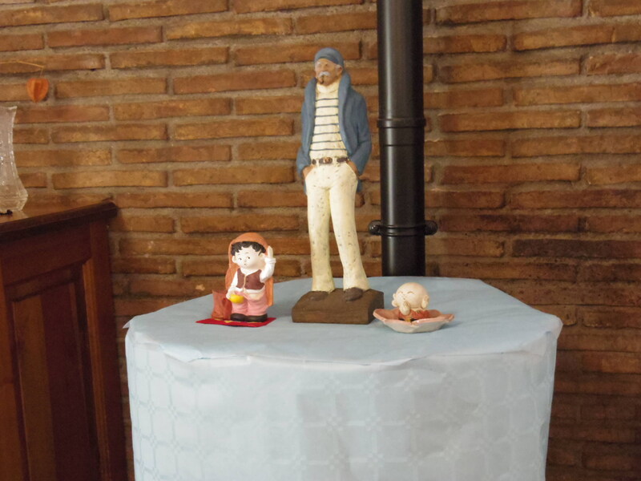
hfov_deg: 39.7
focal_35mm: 48
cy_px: 240
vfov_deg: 30.3
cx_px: 320
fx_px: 889
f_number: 3.5
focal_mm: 8.7
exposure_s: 1/25
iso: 2500
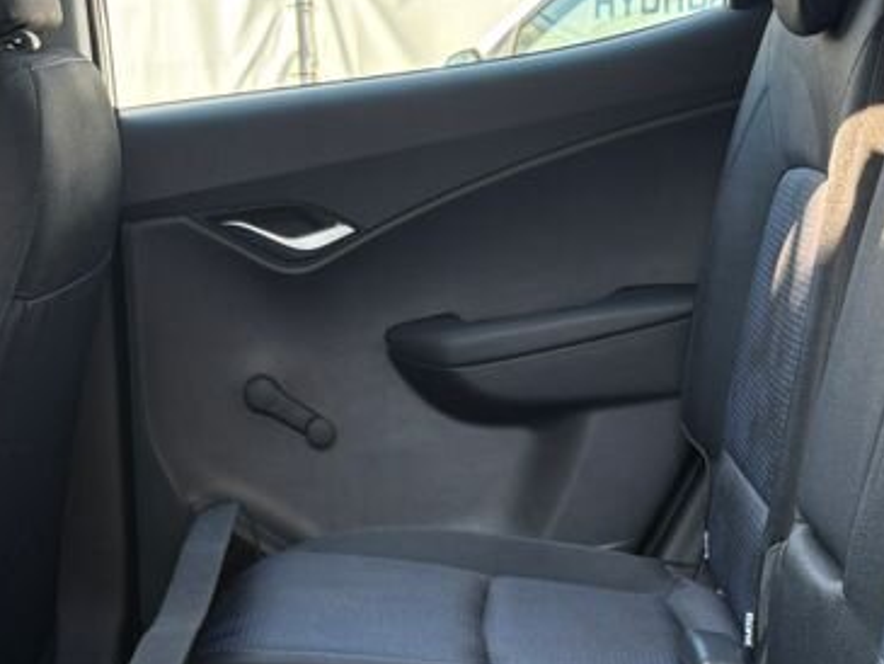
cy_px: 632
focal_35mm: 73
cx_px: 480
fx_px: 1865
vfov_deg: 19.7
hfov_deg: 26.7
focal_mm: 5.96
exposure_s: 1/122
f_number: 1.6
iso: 40
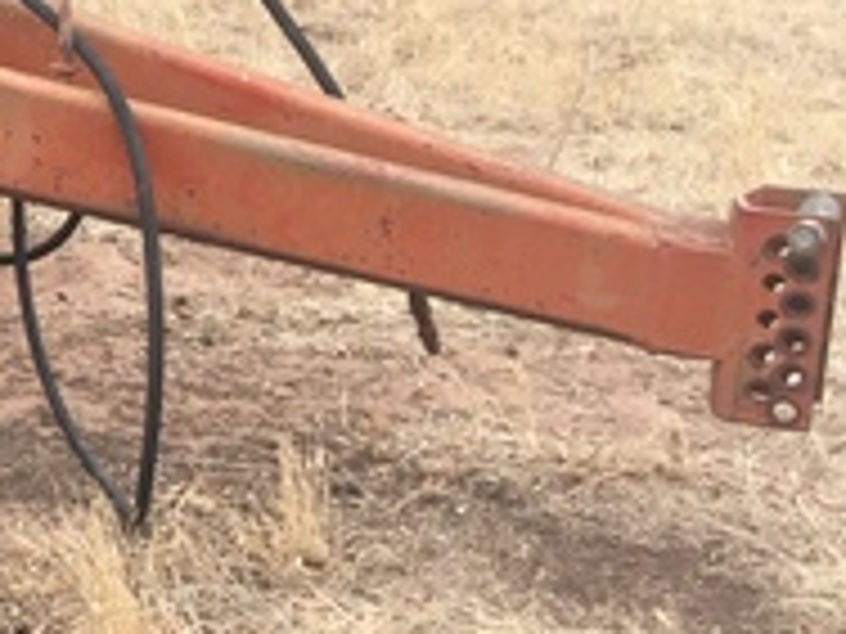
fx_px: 2493
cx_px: -540
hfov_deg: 16.9
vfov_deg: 14.5
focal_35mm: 102
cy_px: 250
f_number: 2.2
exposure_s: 1/557
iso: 32
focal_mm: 4.15
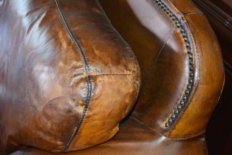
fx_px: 300
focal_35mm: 46
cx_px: 116
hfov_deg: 42.3
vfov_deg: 28.9
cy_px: 78
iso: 1600
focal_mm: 31
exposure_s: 1/60
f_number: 4.2
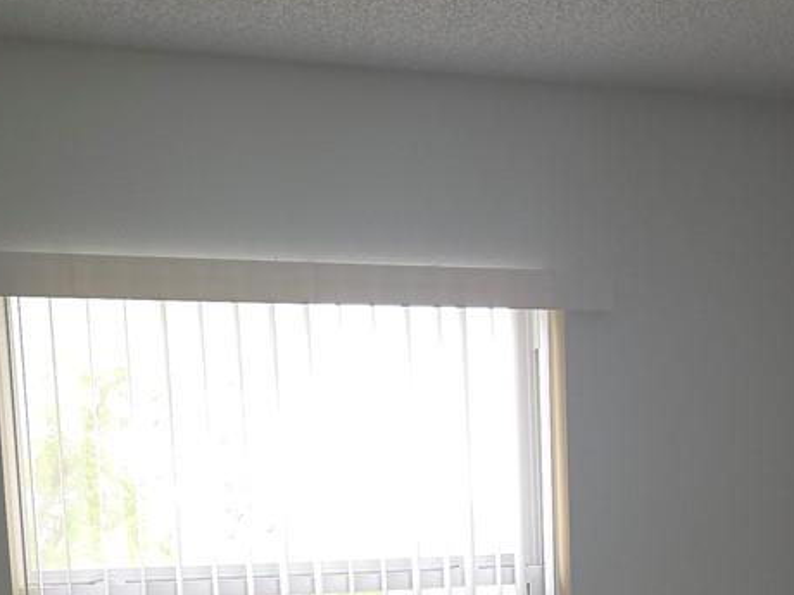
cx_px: 473
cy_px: 886
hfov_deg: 24.4
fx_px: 1835
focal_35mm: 80
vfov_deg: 16.8
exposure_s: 1/60
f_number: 1.7
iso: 40
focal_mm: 6.3
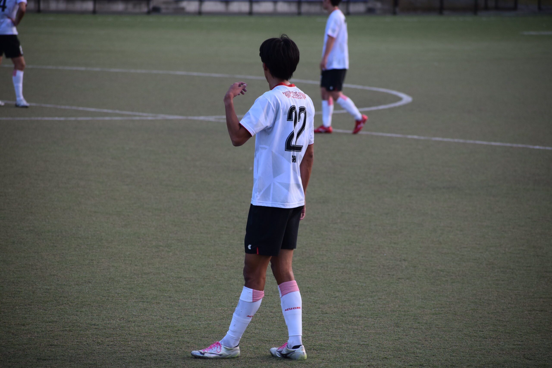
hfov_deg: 8.9
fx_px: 3565
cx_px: 276
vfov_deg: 5.9
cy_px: 184
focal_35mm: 232
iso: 640
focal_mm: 155
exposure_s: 1/1000
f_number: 5
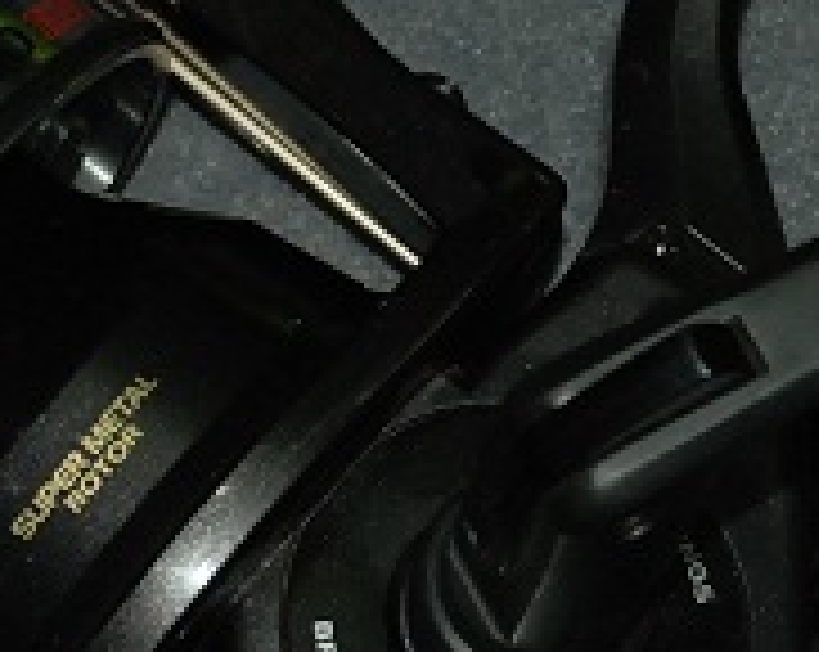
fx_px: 8712
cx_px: 495
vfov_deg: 4.3
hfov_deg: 5.4
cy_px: 326
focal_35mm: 360
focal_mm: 58
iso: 640
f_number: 5.3
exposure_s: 1/60
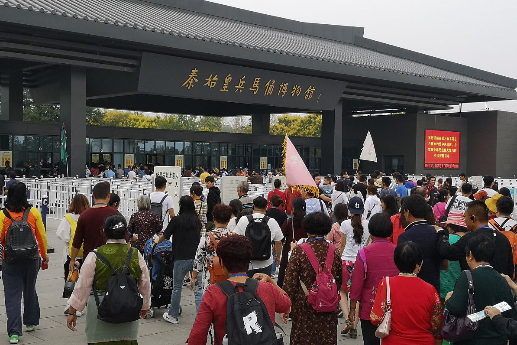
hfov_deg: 42.7
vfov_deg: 29.2
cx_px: 258
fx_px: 661
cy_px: 184
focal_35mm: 46
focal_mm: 3.95
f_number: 1.8
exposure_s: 1/693
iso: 50
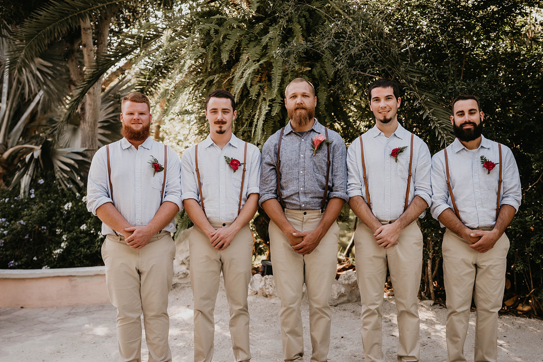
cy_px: 207
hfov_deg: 47.4
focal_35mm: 41
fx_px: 618
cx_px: 295
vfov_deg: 32.6
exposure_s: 1/1250
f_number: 2
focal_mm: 35
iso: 500
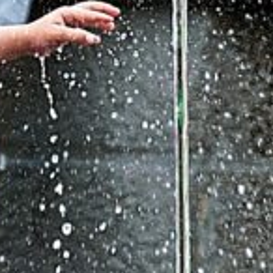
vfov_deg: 2.1
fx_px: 7406
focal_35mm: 830
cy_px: 172
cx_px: -320
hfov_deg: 2.1
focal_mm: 95
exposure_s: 1/400
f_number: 2.8
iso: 200
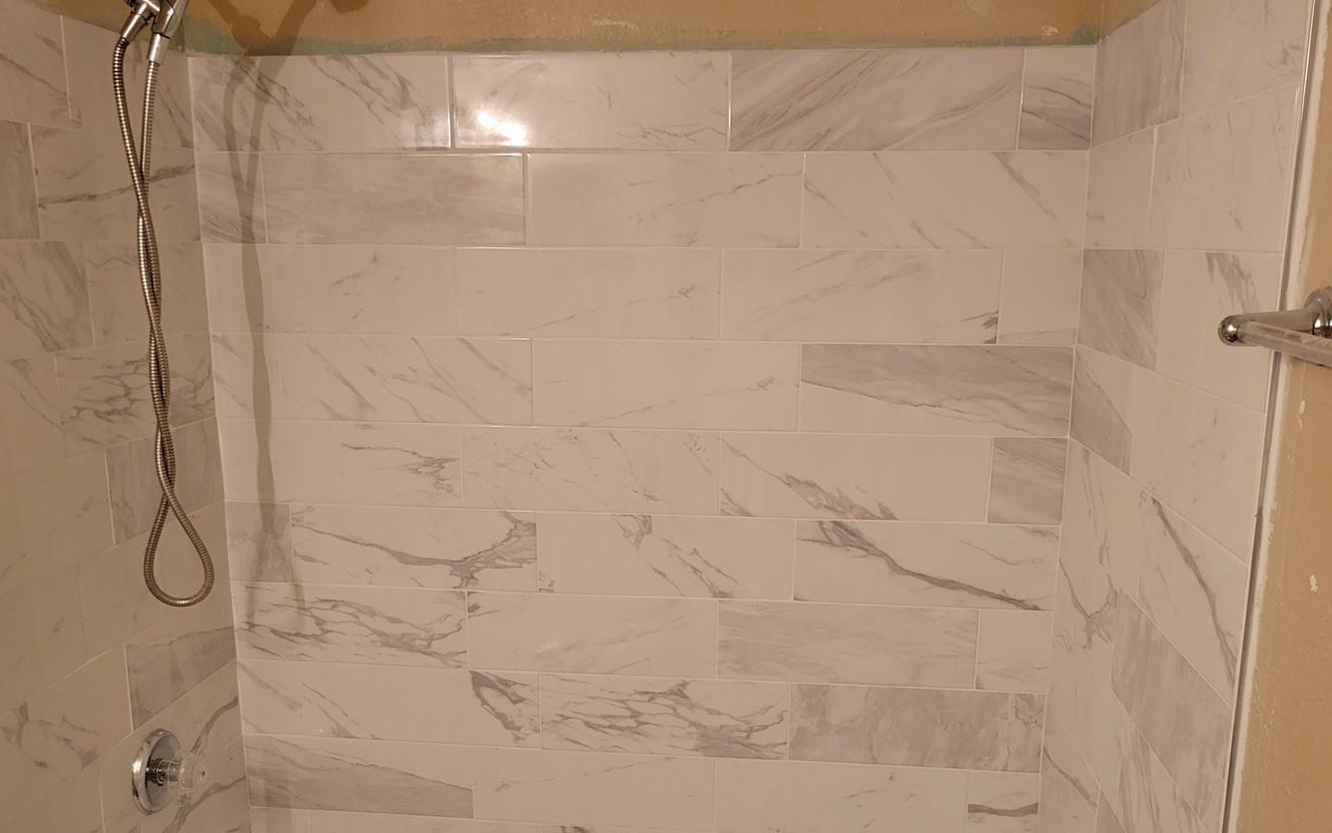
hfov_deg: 58.1
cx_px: 639
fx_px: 1198
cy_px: 538
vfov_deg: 38.0
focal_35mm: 33
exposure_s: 1/40
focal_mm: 5.4
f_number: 1.8
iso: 250
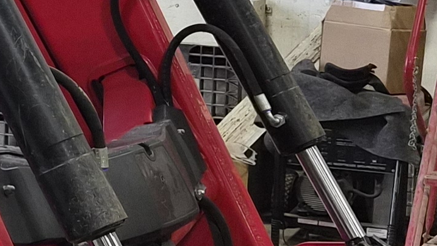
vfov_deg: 8.6
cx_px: -506
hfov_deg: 12.8
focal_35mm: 140
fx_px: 1622
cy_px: 16
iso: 160
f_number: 1.8
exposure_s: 1/120
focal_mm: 5.4
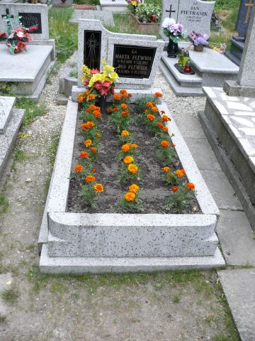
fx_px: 344
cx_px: 128
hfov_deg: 40.7
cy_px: 170
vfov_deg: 52.6
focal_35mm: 35
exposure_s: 1/100
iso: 100
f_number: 2.8
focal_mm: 7.4
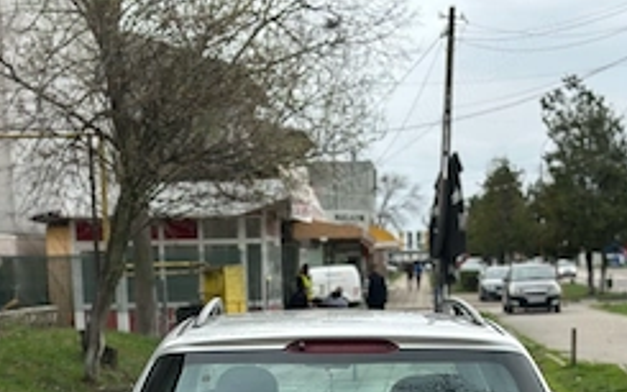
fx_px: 1418
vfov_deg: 15.0
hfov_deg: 24.9
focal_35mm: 83
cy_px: 507
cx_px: 328
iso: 80
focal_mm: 6.86
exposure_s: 1/699
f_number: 1.78
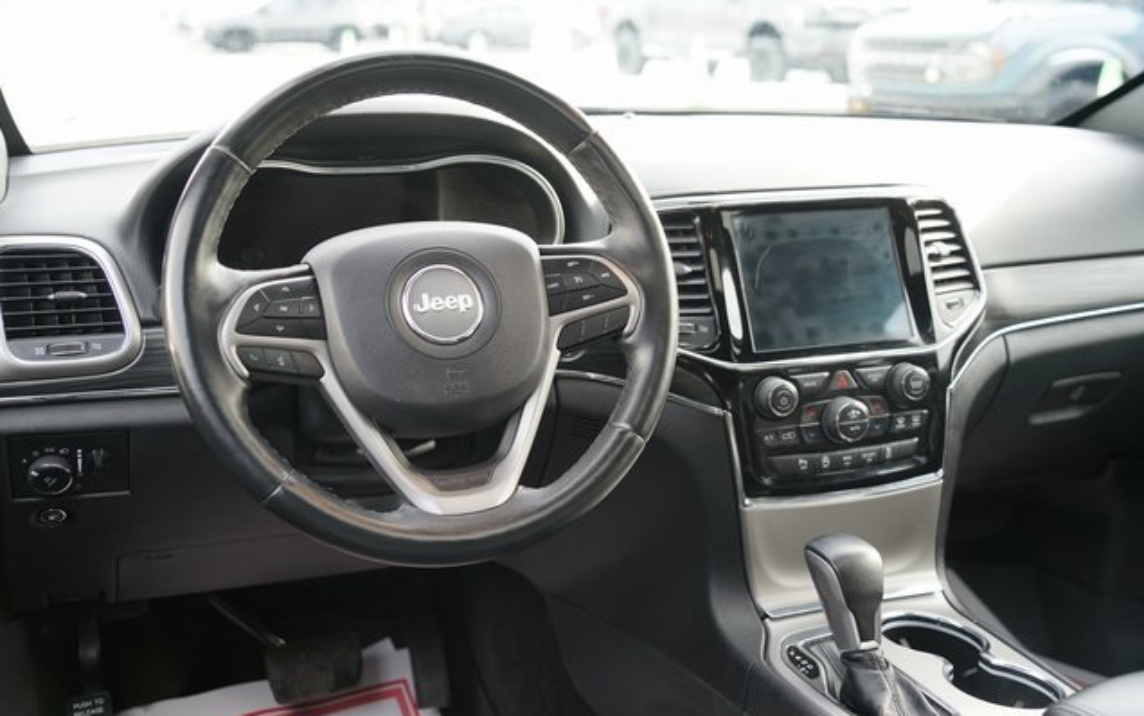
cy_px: 339
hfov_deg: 49.3
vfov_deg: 32.0
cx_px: 570
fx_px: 1248
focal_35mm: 40
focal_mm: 39
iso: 125
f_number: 4
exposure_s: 1/60
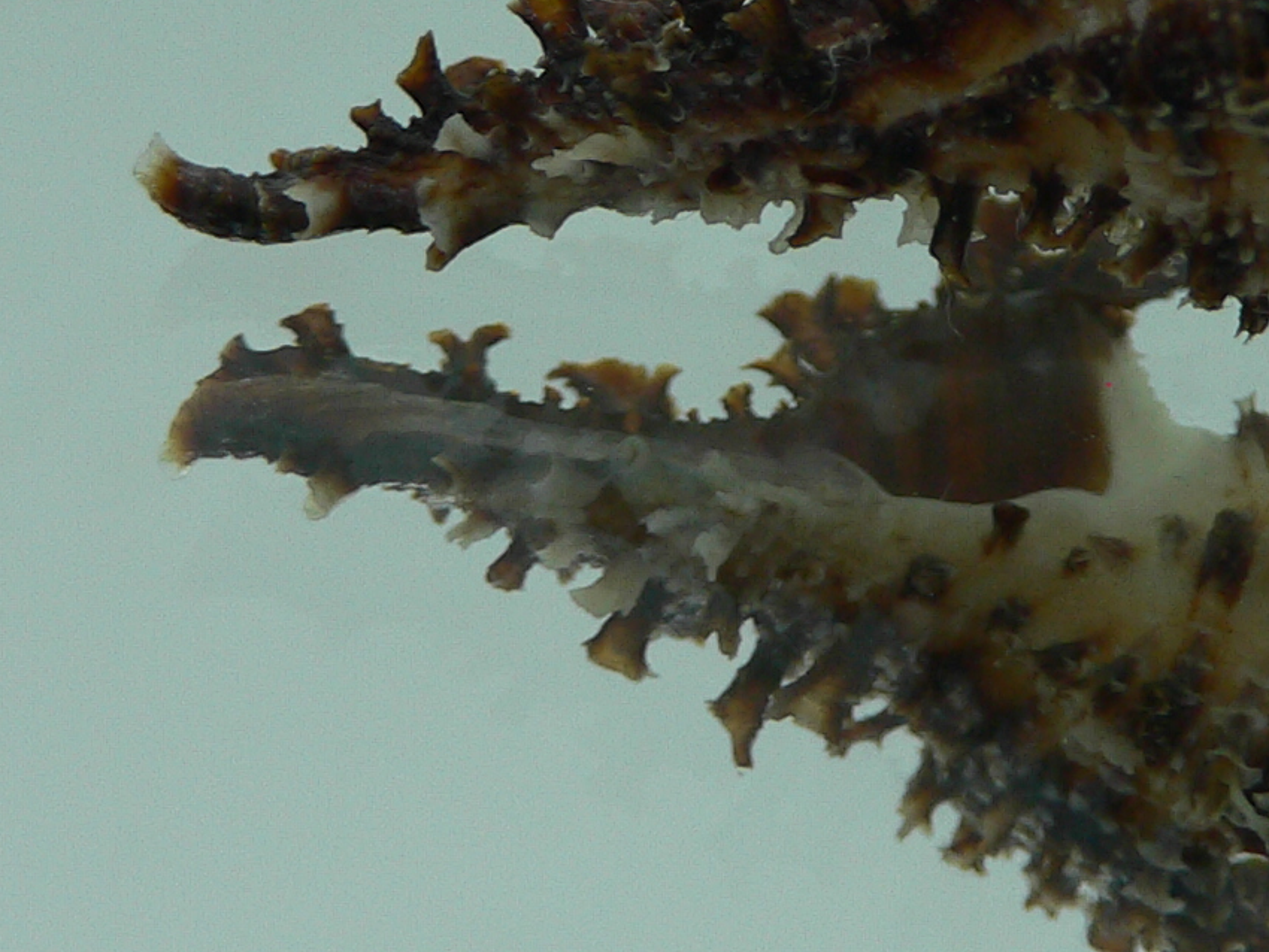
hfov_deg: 23.3
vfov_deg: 17.6
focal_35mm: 83
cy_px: 163
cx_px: 941
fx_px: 3044
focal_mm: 4.6
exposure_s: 1/60
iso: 80
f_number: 2.8
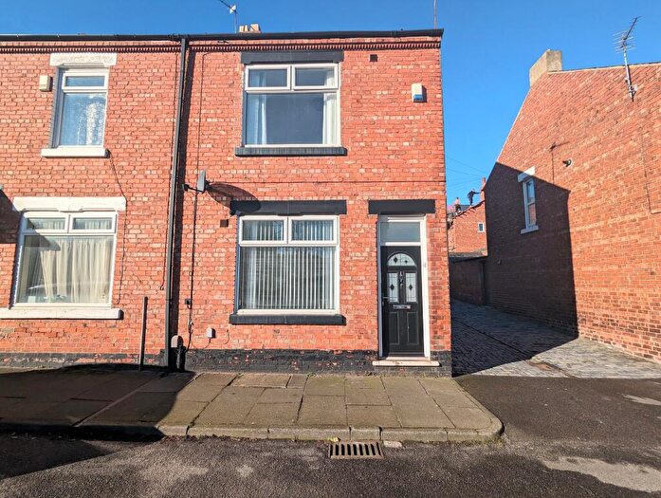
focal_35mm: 16
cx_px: 330
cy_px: 249
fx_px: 306
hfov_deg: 94.4
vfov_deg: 78.3
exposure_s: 1/2000
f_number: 2.2
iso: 45
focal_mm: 2.35
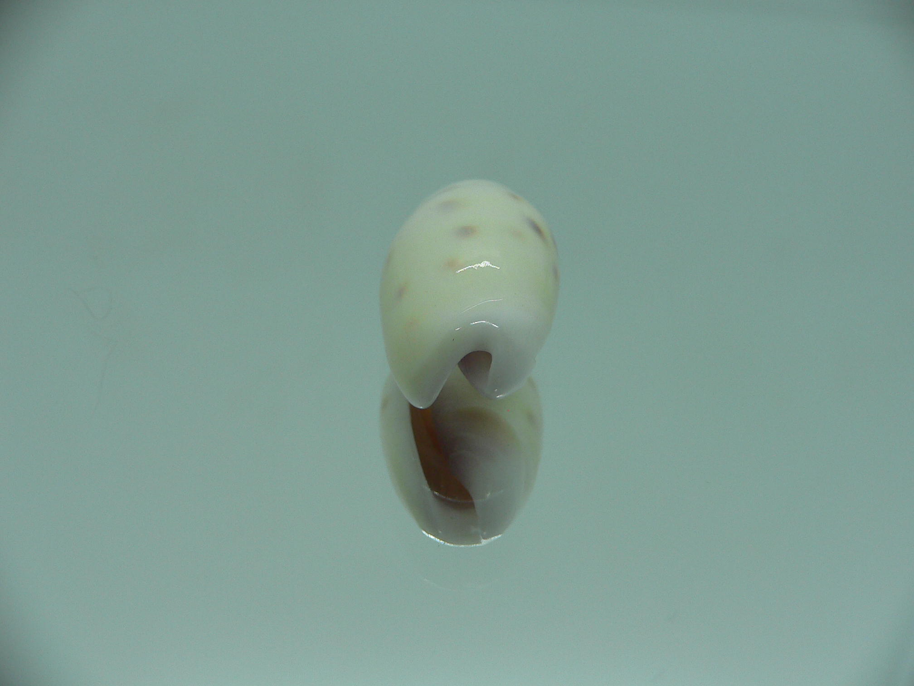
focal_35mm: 35
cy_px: 343
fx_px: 924
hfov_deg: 52.6
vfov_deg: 40.7
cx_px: 457
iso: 80
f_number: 2.8
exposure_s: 1/80
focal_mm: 4.6
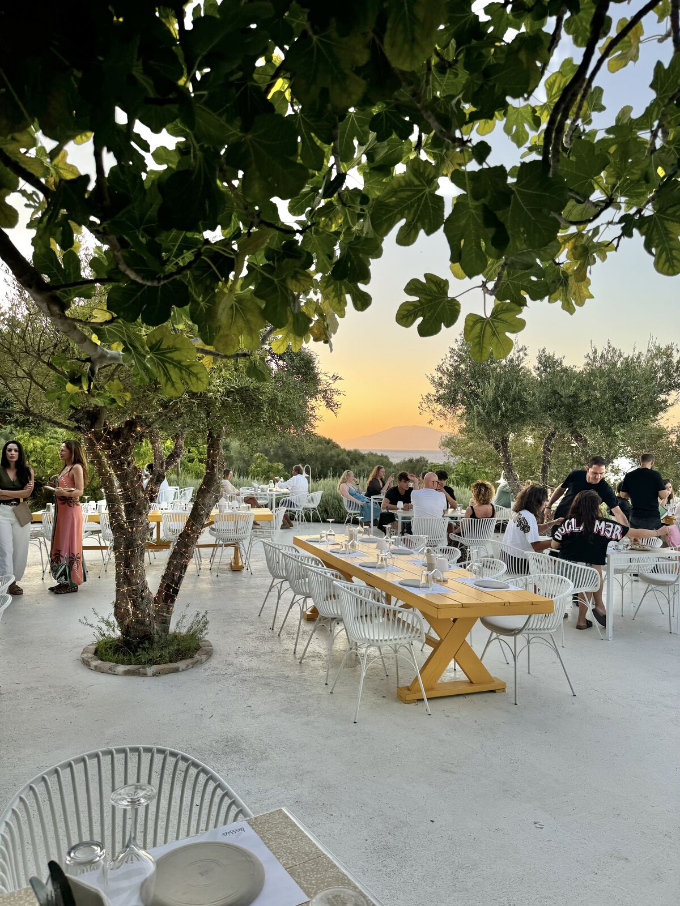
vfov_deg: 71.6
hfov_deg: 56.8
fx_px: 629
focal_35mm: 24
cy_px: 453
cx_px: 340
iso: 80
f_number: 1.78
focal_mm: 6.76
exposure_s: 1/345
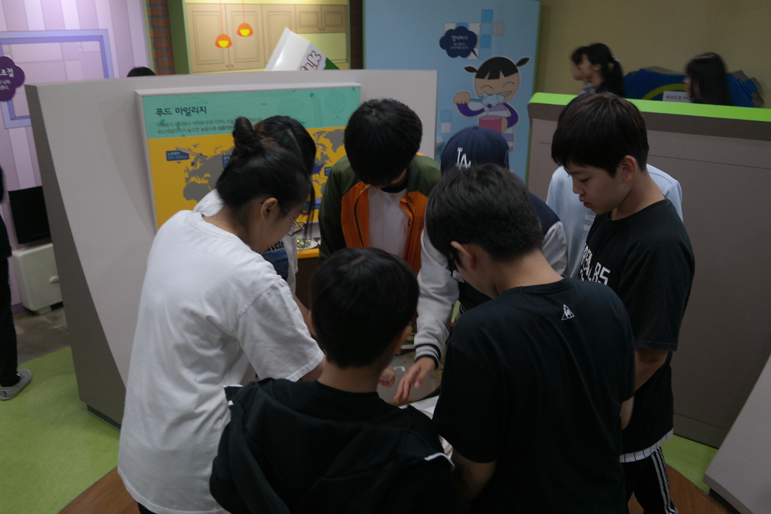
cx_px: 386
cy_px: 257
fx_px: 642
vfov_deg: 43.6
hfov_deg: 61.9
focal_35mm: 30
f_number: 3.5
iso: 400
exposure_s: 1/40
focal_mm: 20
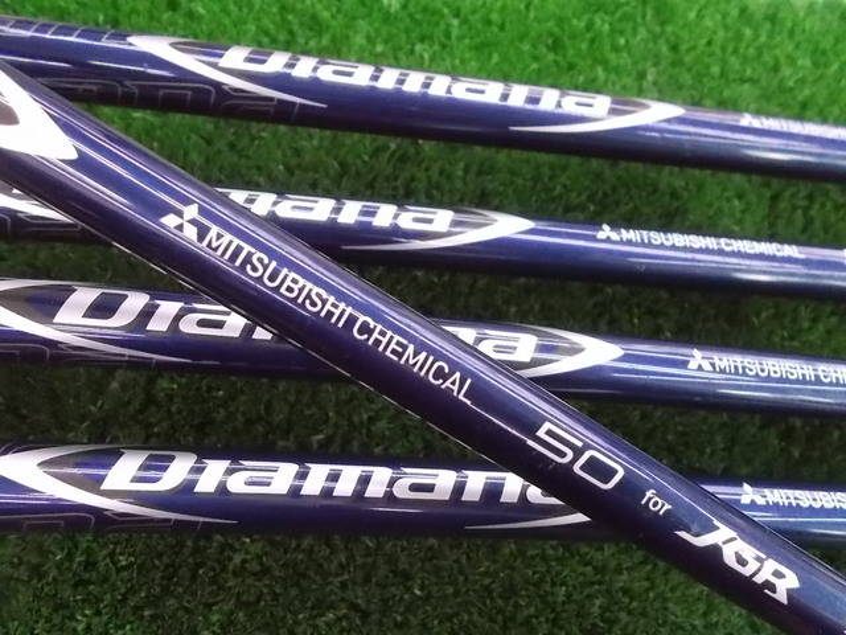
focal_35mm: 26
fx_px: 635
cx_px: 423
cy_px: 318
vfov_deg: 53.1
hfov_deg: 67.3
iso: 800
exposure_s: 1/100
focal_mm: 4.6
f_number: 3.2
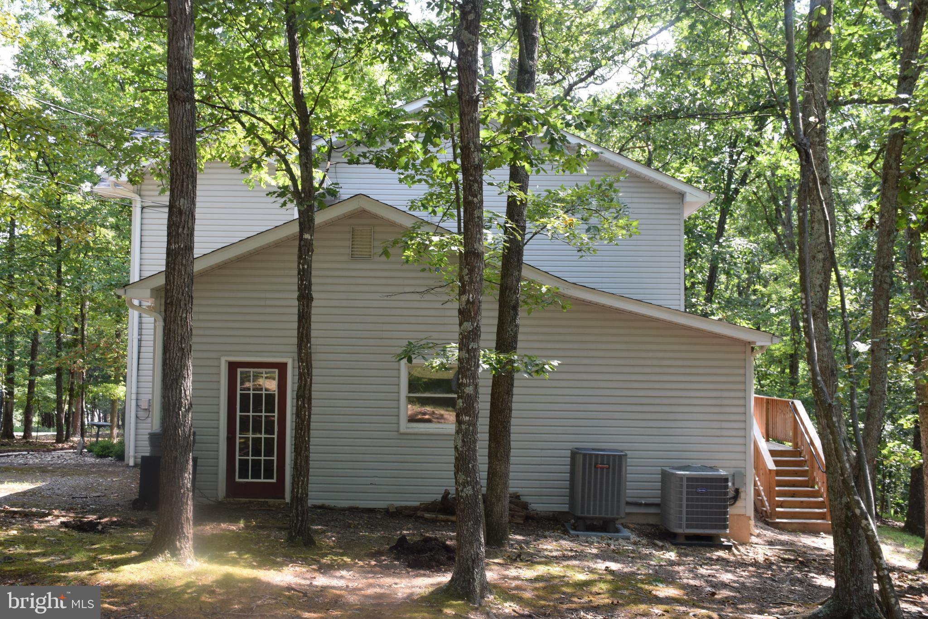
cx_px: 464
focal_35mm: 34
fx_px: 889
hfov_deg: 55.1
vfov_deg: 38.4
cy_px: 310
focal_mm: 23
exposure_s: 1/160
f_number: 6.3
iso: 400
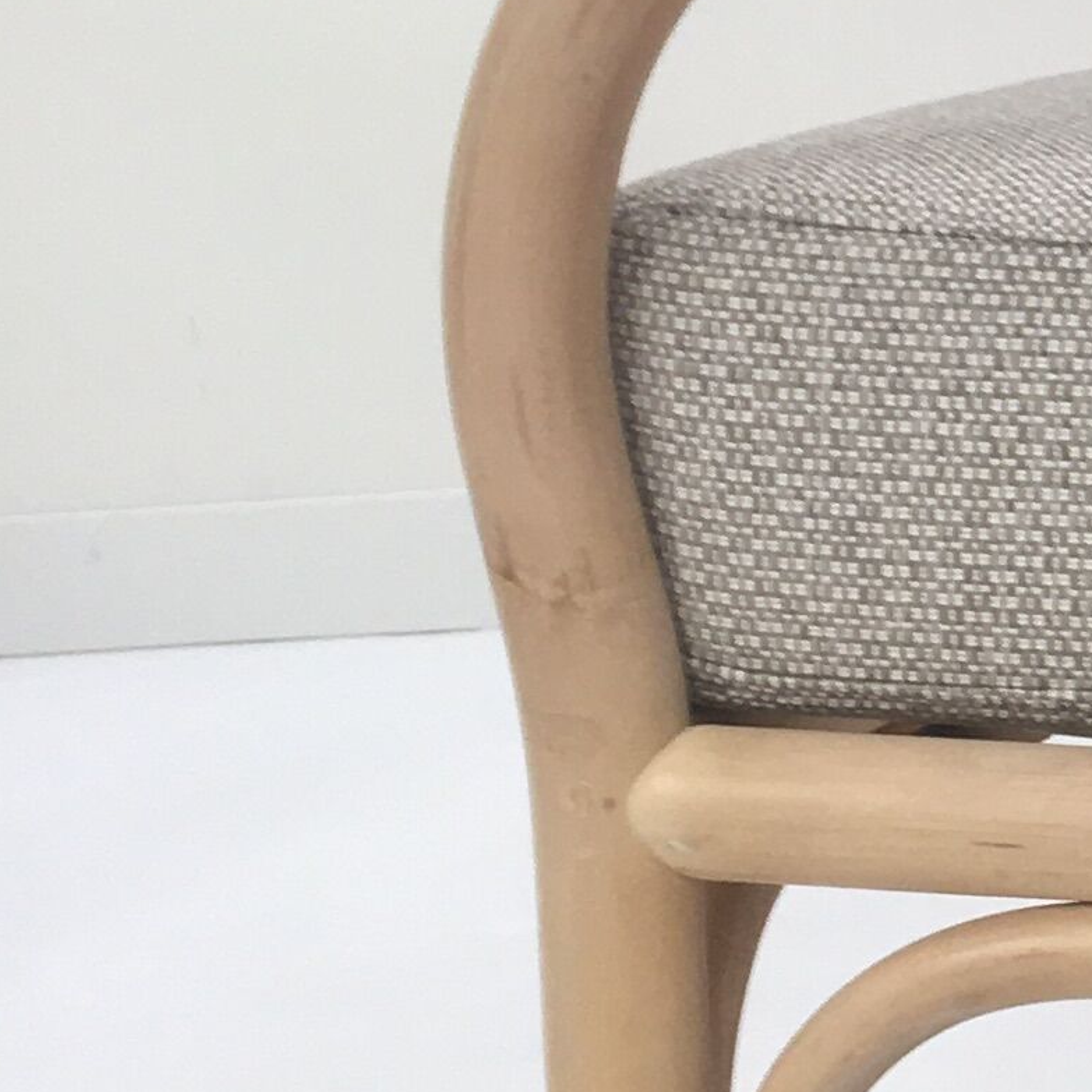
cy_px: 342
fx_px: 4711
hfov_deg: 11.9
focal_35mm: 132
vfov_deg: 13.2
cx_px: 2102
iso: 32
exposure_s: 1/50
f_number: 2.2
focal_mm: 4.15
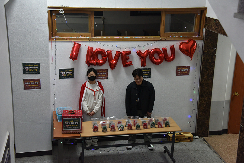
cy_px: 82
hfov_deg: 36.2
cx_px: 122
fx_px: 373
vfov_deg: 24.6
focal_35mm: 55
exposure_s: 1/125
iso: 1600
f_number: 5
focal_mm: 55
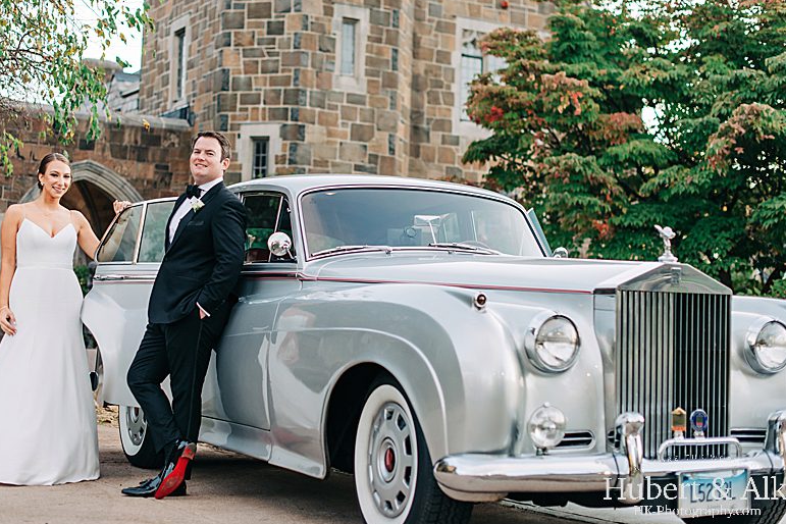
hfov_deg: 32.8
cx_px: 342
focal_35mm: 61
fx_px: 1332
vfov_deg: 22.2
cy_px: 215
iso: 500
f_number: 2
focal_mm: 50
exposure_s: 1/800
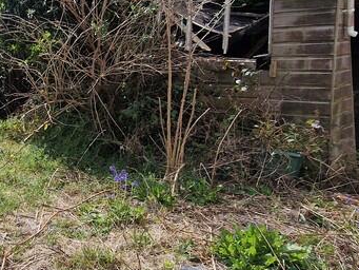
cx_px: 14
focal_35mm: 39
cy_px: 94
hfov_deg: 42.4
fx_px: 405
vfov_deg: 36.5
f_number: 2.2
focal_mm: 2.2
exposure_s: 1/3144
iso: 50
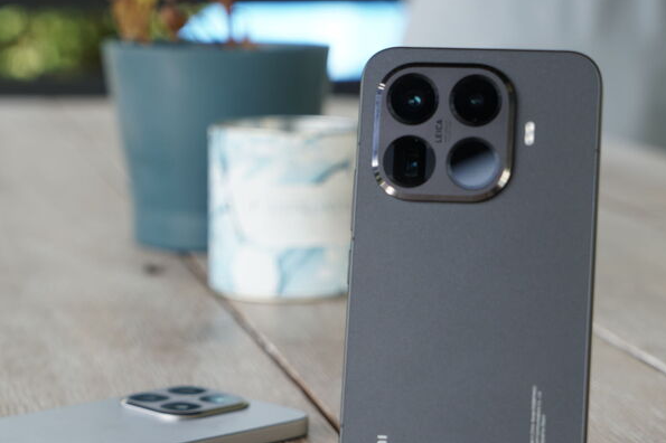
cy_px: 283
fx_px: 2089
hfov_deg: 18.1
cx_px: 376
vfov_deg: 12.1
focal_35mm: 113
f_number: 5.6
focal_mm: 70
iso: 125
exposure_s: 1/125
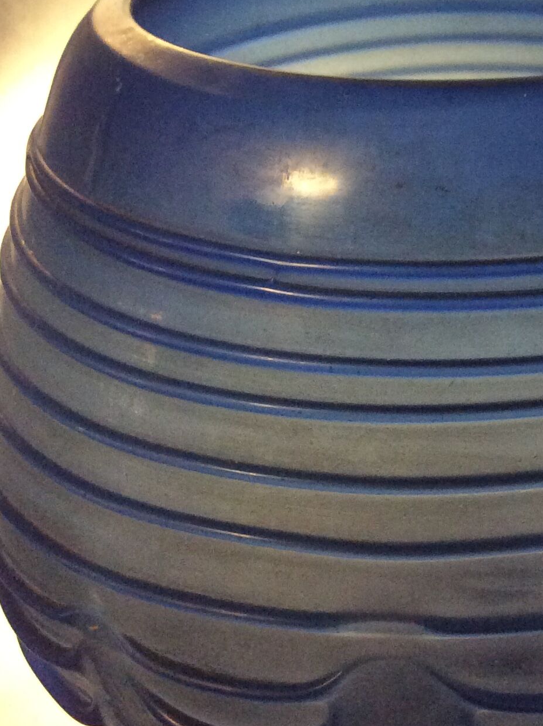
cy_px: 192
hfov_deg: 21.3
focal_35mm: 67
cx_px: 502
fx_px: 1405
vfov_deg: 28.6
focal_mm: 3.3
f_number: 2.4
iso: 250
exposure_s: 1/25
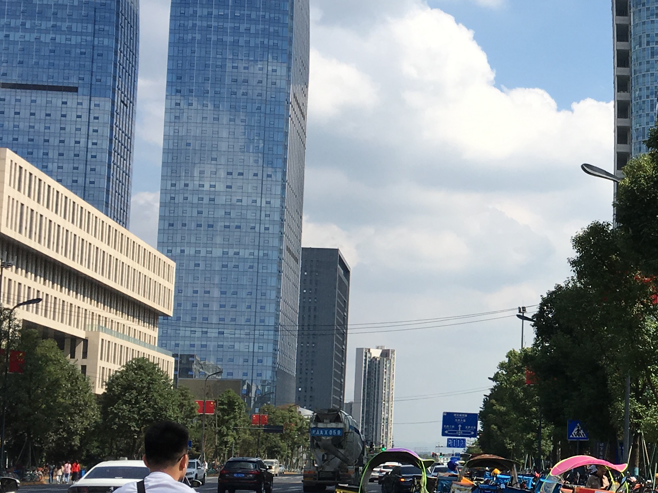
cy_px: 308
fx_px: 1407
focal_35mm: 74
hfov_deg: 25.0
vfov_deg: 19.9
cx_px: 672
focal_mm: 4.15
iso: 25
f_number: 2.2
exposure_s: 1/1789
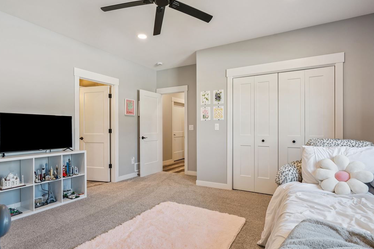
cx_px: 190
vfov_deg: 64.5
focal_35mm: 19
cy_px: 130
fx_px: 197
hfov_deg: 86.9
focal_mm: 16
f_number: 9
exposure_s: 1/20
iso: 400
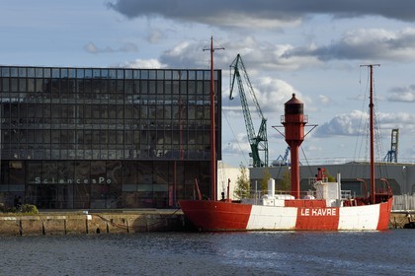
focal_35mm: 175
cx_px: 208
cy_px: 138
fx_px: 2017
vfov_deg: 7.8
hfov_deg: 11.7
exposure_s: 1/640
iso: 200
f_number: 7.1
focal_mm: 175
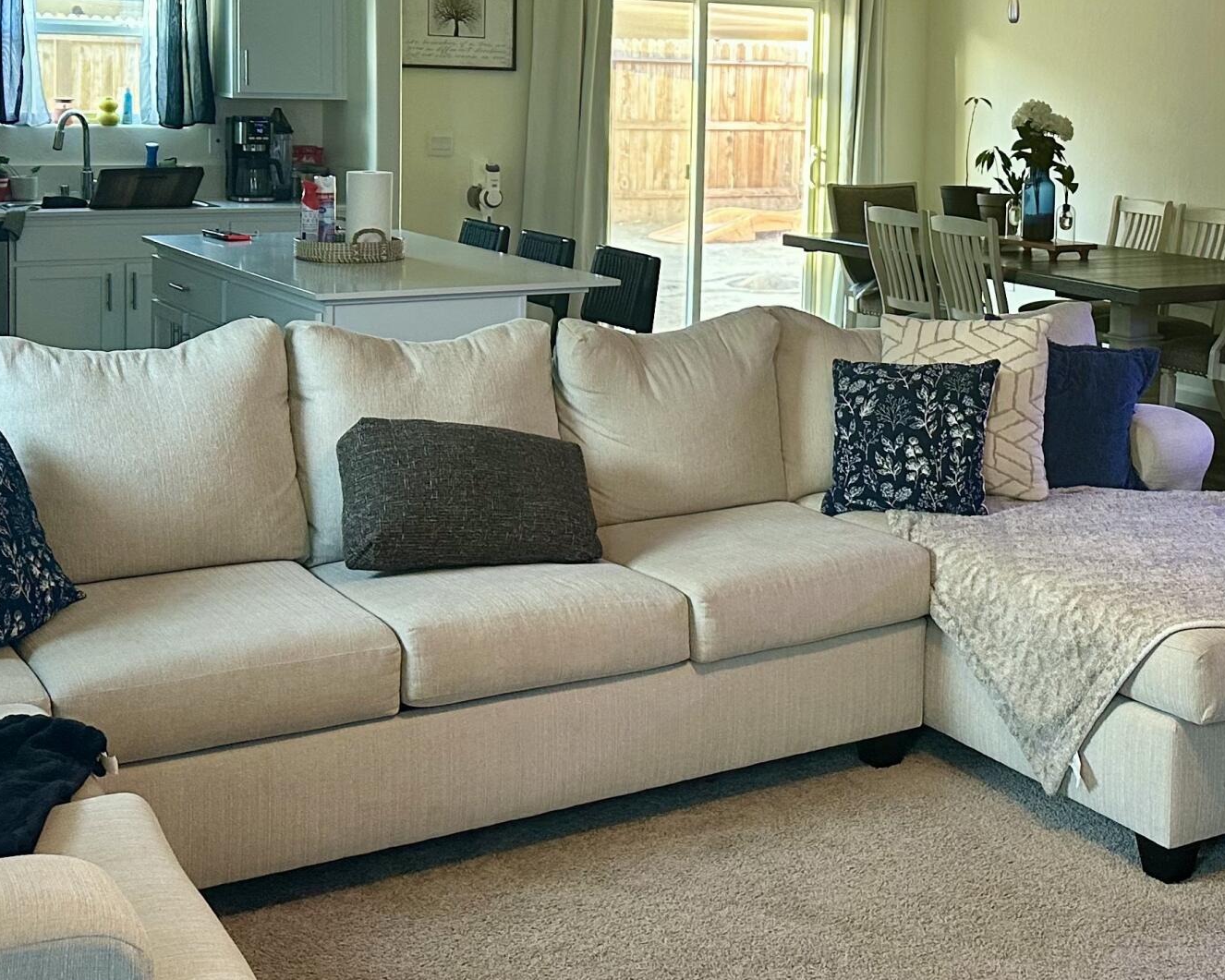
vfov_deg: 28.2
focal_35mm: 53
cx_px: 952
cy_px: 239
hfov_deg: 34.4
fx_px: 1922
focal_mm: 6.86
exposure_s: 1/60
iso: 250
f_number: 1.78
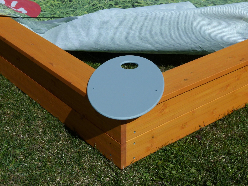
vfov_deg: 21.9
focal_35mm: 67
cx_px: 124
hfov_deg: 29.0
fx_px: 480
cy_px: 93
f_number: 4
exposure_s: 1/2000
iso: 100
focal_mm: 12.1
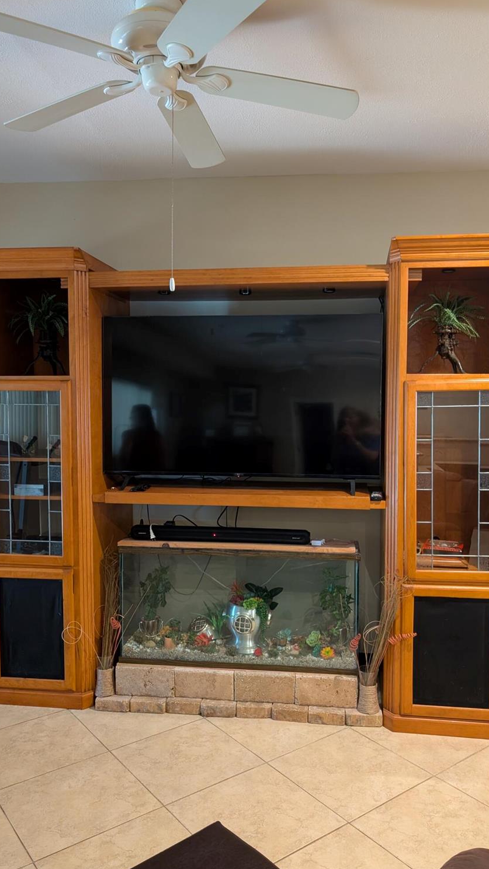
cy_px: 435
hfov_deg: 42.9
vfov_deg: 69.9
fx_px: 623
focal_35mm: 27
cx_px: 254
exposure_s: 1/24
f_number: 1.68
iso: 539
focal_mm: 6.9
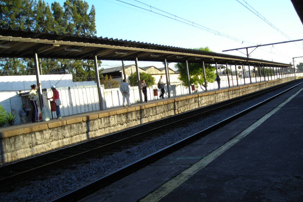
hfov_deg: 48.4
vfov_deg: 33.4
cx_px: 153
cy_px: 115
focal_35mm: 40
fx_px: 337
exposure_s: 1/170
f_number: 3.2
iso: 50
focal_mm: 6.3
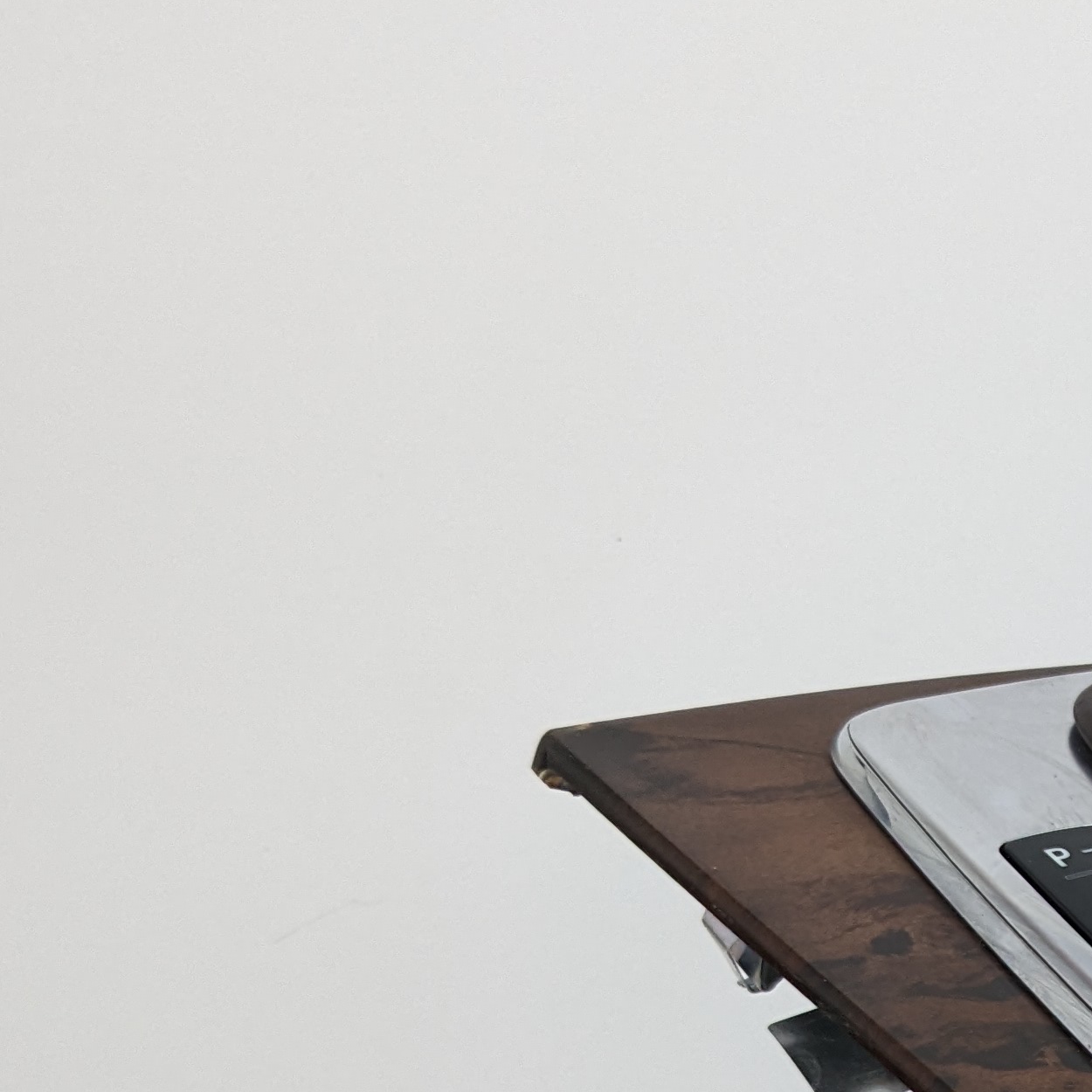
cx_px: 1524
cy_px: 1120
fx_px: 2748
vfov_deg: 21.6
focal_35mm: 77
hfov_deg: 20.1
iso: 112
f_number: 1.73
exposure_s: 1/120
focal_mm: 4.38
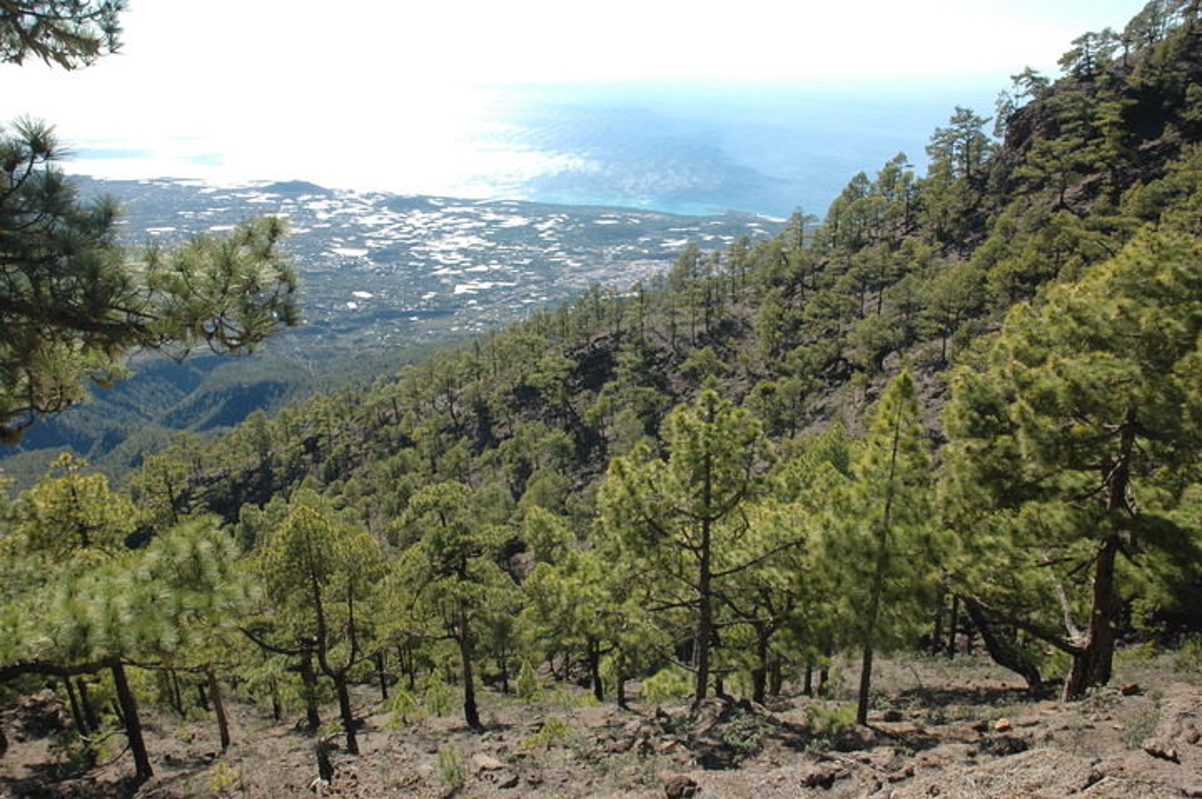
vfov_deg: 47.9
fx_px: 901
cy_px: 400
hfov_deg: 67.4
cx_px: 601
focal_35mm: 27
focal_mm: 18
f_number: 9
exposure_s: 1/320
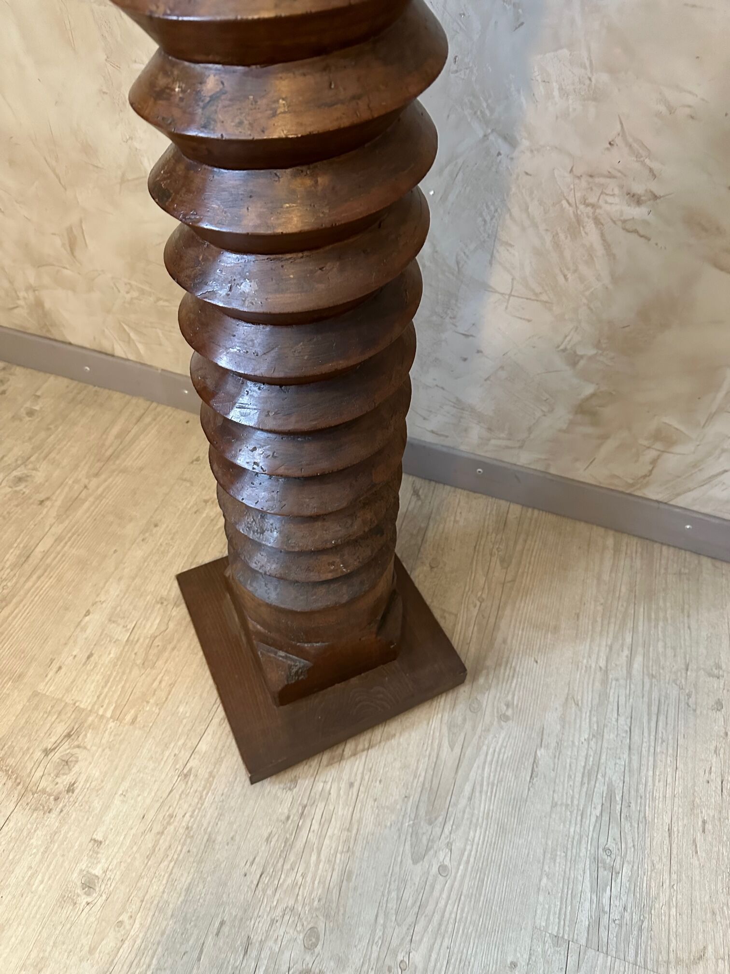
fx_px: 675
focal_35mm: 24
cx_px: 365
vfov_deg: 71.6
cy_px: 487
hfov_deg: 56.8
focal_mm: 6.86
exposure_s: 1/50
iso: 800
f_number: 1.78
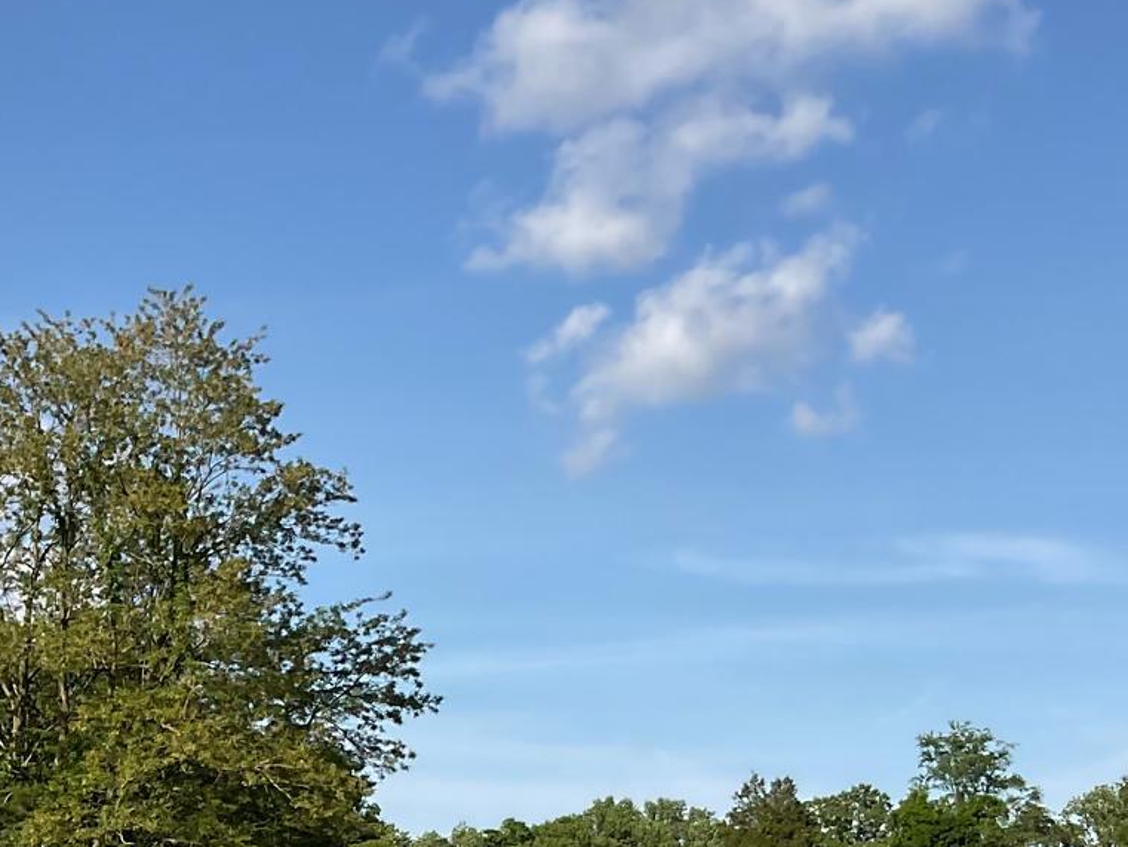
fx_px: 2542
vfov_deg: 17.7
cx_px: -82
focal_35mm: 78
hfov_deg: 23.6
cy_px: 1098
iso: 16
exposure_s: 1/1984
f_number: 1.8
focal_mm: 3
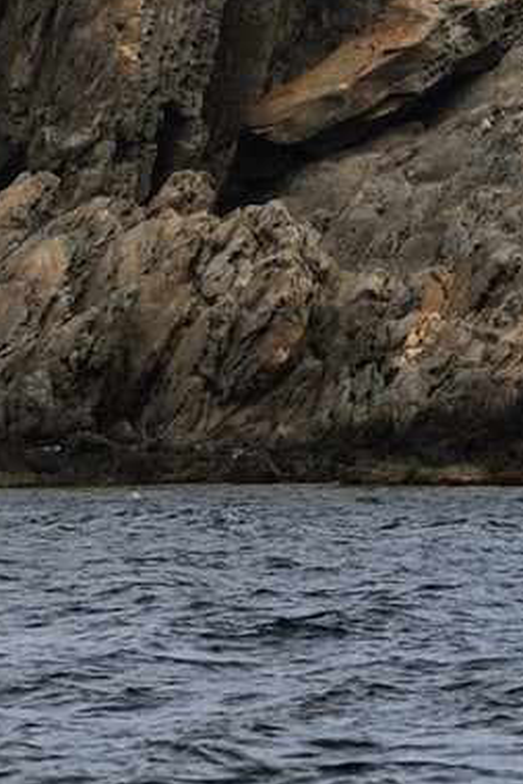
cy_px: -1614
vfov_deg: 1.7
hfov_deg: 1.1
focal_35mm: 1202
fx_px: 26168
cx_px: 1530
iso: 200
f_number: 9
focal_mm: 190
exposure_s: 1/500
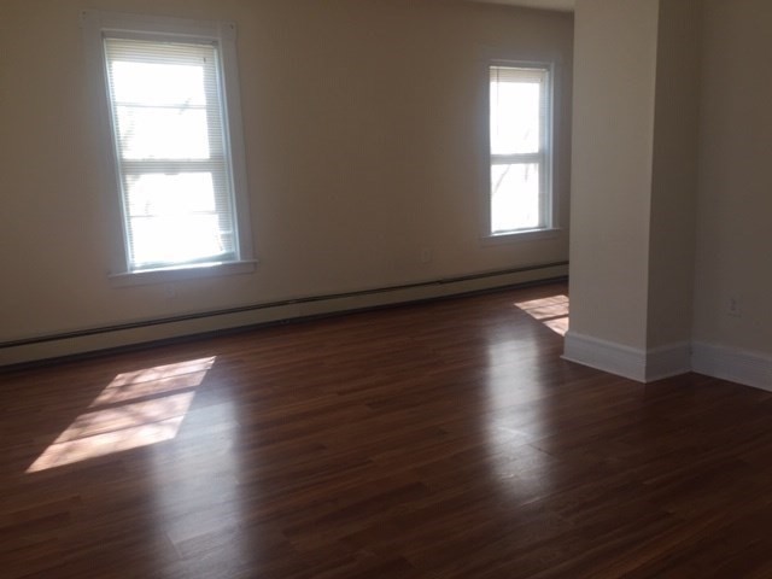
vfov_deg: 48.2
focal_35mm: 29
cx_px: 386
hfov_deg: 61.7
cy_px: 290
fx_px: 647
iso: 32
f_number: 2.2
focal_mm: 4.15
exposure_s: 1/60
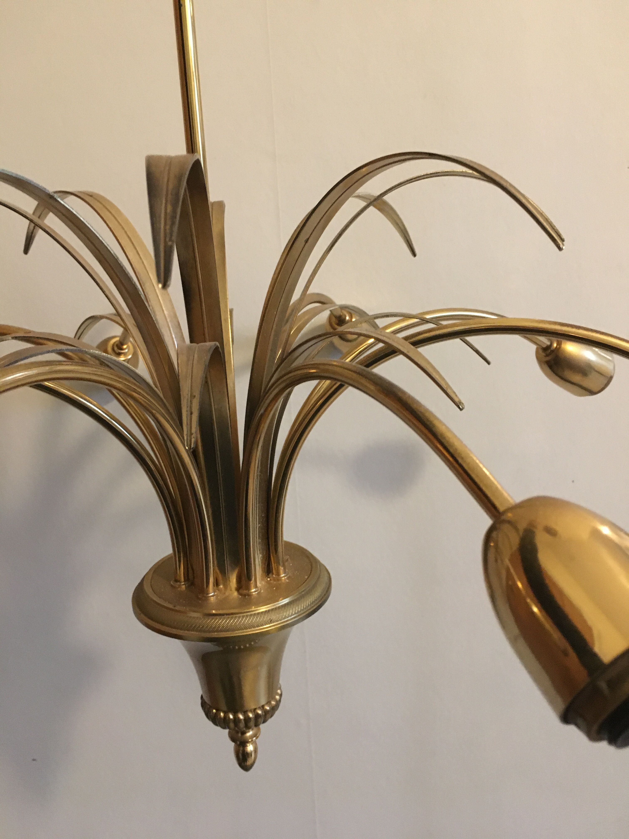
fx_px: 703
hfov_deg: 48.2
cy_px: 420
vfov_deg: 61.7
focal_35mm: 29
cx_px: 314
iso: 400
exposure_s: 1/17
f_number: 2.2
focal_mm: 4.15
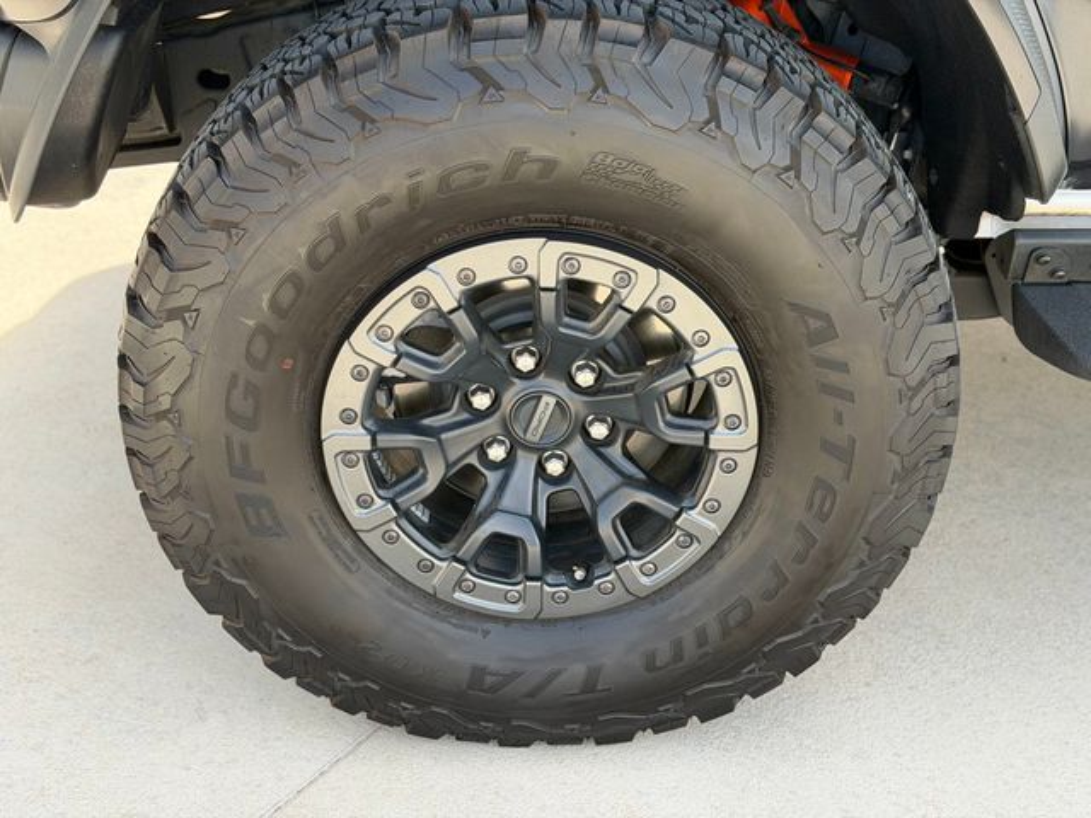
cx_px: 546
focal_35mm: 48
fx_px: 1513
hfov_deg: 39.7
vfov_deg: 30.3
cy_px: 409
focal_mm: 6.76
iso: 100
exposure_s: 1/615
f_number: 1.78
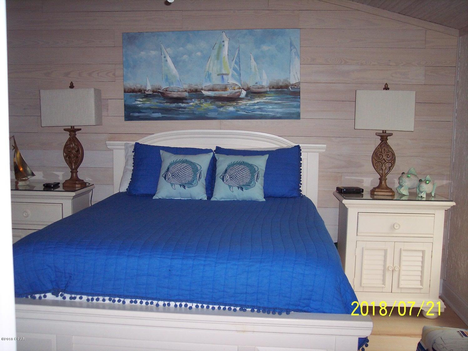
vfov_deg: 36.8
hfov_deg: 47.9
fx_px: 527
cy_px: 176
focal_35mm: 39
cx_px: 234
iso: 140
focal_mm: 8
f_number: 2.8
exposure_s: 1/60
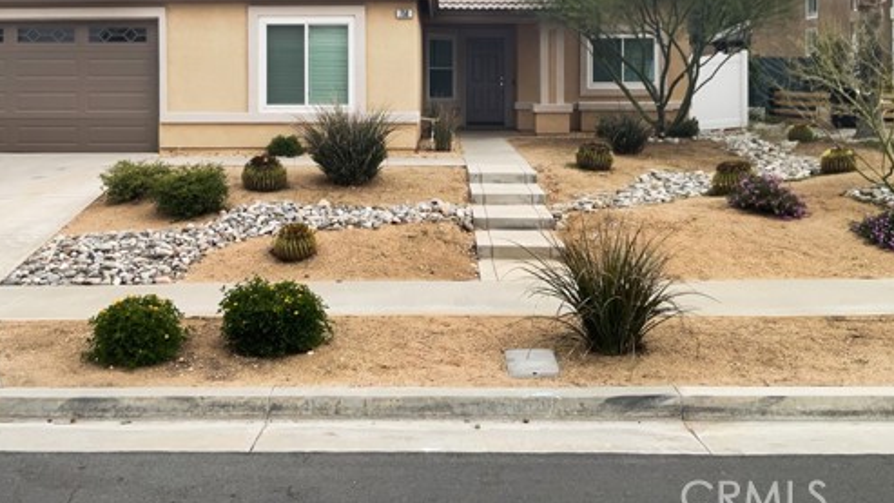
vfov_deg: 28.3
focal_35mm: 41
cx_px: 390
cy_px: 87
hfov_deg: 49.3
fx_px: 972
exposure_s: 1/750
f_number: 1.8
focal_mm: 3
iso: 16
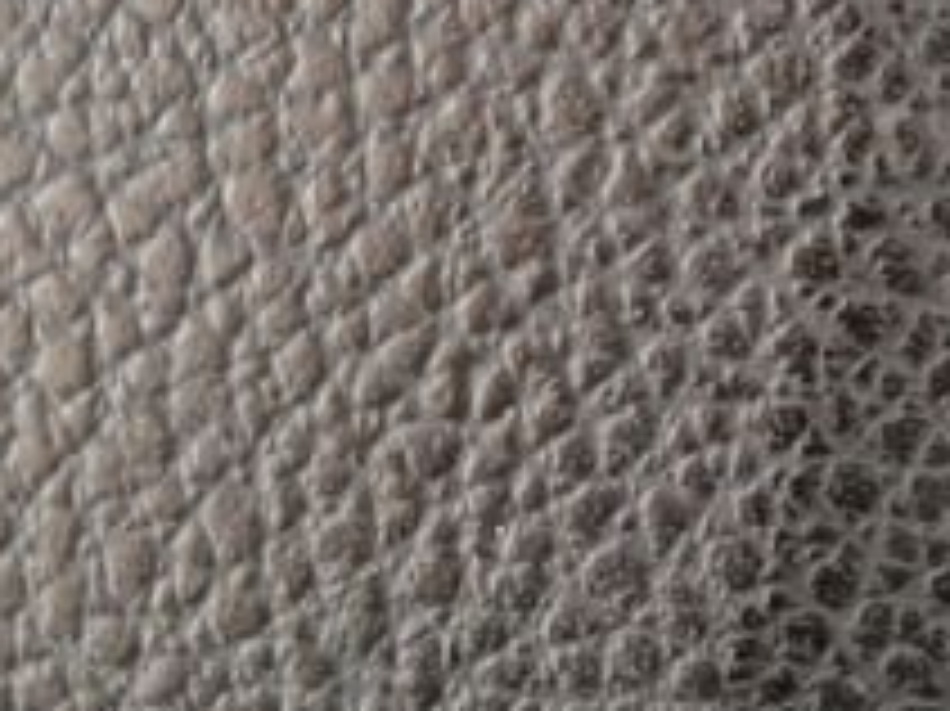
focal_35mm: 126
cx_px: 1999
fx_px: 3456
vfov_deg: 11.4
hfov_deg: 13.2
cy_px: -230
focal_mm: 3.98
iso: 100
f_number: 1.8
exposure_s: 1/50
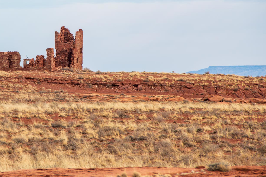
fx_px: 5183
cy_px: 54
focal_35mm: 702
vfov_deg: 2.0
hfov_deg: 2.9
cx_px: 66
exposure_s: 1/250
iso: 200
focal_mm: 300
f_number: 11
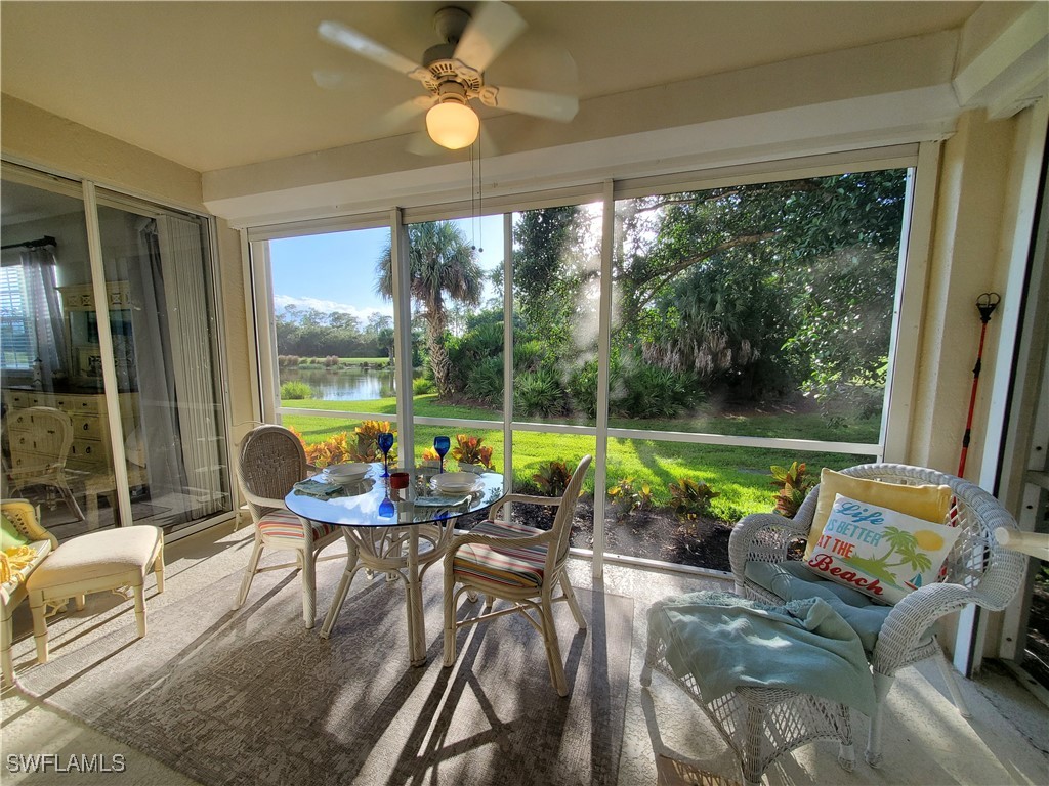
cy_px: 393
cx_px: 524
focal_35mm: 13
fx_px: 394
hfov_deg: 106.2
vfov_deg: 89.9
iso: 50
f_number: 2.2
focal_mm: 1.8
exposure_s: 1/180
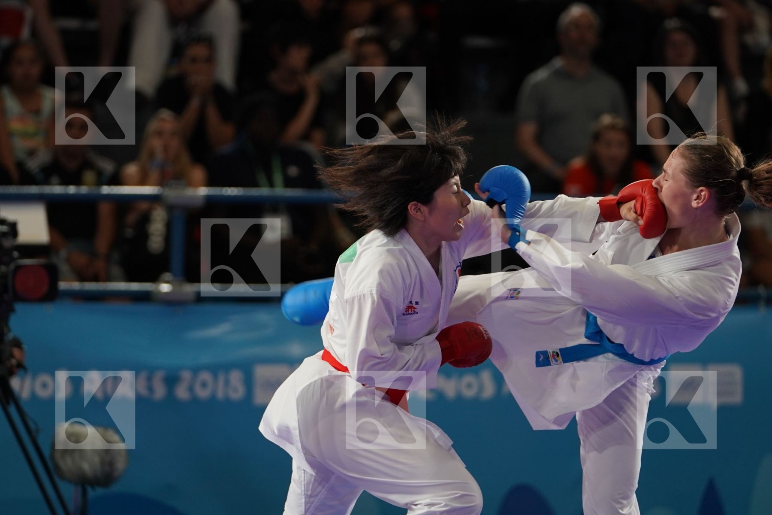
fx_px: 5296
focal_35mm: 247
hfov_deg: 8.3
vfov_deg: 5.6
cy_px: 258
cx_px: 386
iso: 1000
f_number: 2.8
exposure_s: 1/1000
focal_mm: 165
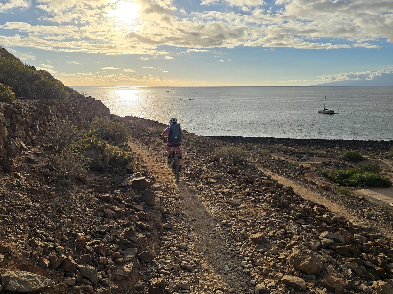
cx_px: 177
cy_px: 145
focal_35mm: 26
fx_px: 295
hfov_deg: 67.1
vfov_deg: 53.0
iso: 12
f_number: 1.7
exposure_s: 1/2882
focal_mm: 6.3
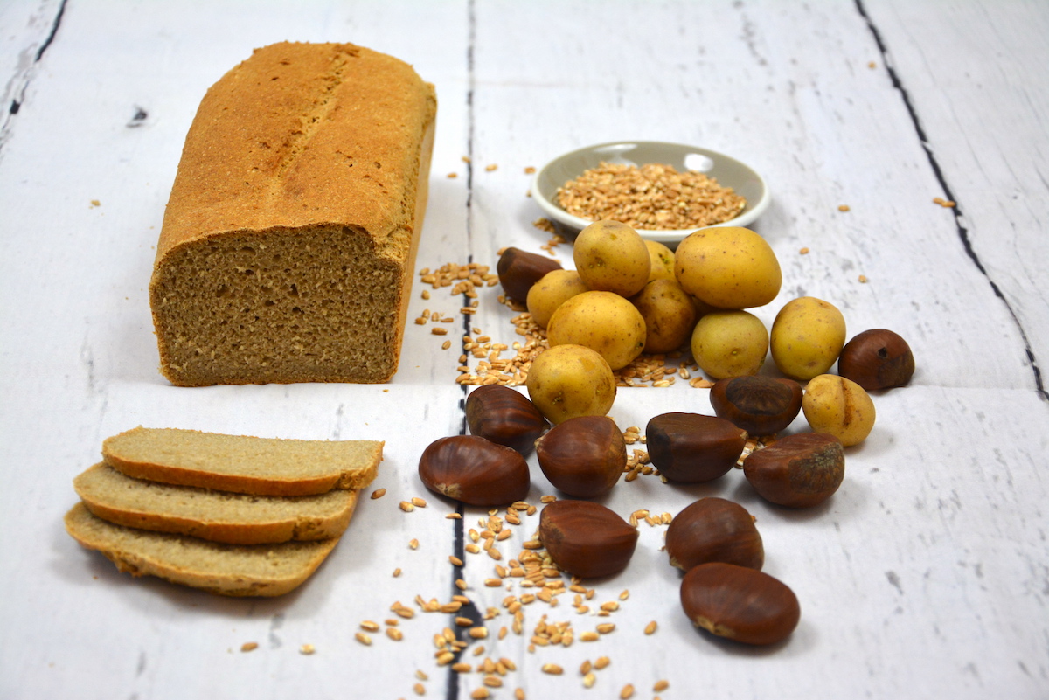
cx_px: 524
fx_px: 2186
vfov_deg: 18.2
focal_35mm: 75
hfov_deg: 27.0
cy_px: 350
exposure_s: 1/40
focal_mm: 50
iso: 800
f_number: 5
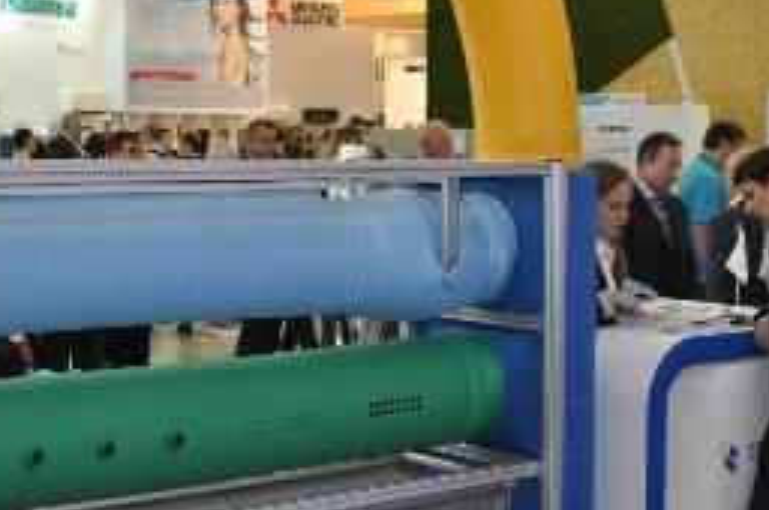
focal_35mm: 78
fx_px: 1664
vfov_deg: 17.4
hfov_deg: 26.0
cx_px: 394
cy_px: 159
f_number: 4.2
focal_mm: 26
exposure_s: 1/125
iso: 800
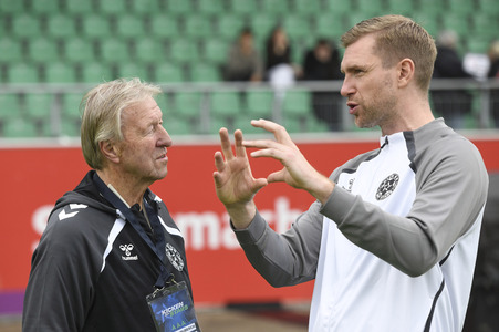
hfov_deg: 14.2
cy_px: 166
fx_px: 2008
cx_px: 250
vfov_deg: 9.4
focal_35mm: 145
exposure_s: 1/2500
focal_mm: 145
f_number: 4.5
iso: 1000
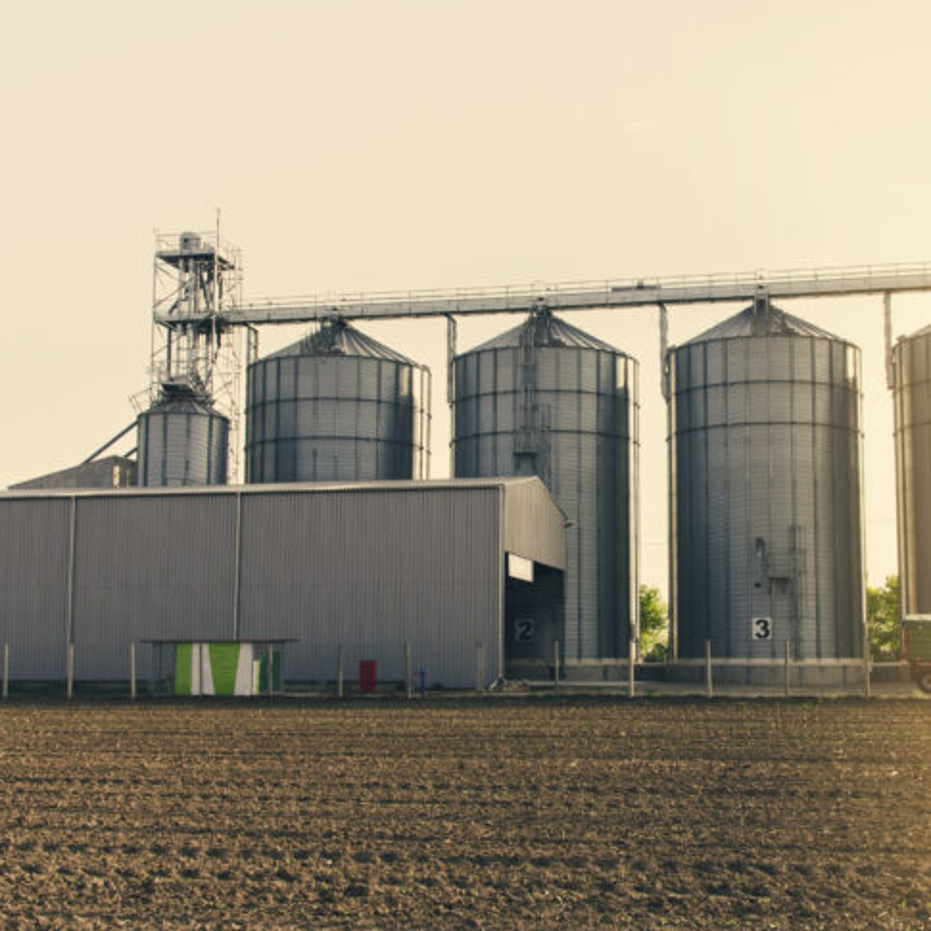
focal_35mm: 47
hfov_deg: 35.9
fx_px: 1430
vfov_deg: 36.1
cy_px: 483
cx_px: 568
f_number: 9
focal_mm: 22
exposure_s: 1/200
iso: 100
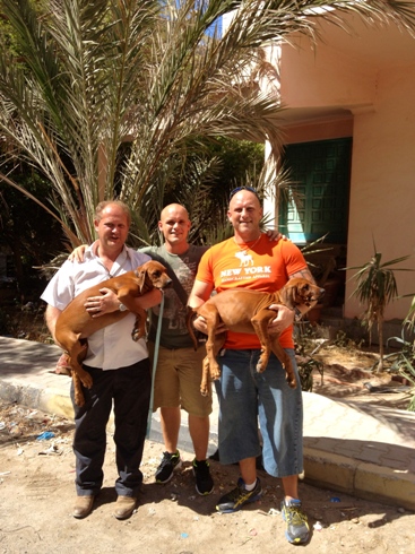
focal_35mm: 35
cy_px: 277
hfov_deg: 40.7
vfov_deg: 52.6
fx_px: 560
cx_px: 208
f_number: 2.4
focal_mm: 4.28
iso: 64
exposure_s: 1/876
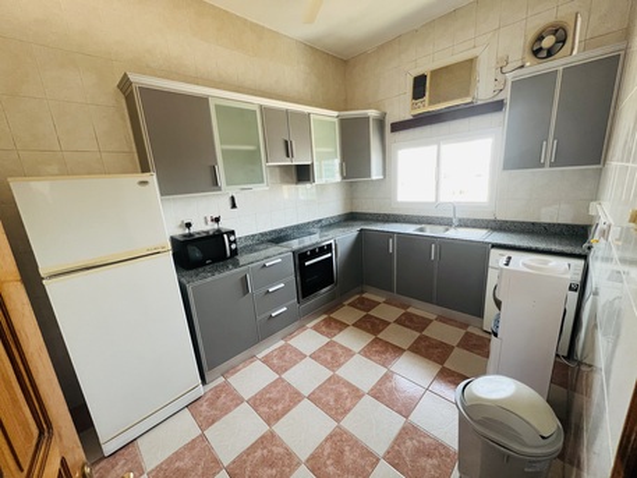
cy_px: 239
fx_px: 239
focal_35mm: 13
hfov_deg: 106.2
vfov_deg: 89.9
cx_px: 318
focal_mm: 1.57
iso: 100
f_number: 1.8
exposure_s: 1/99
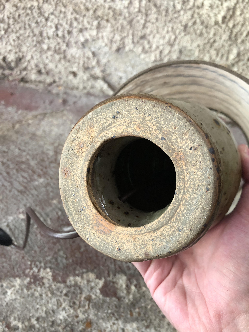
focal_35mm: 28
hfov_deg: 49.7
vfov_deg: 63.4
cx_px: 124
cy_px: 166
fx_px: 269
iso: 50
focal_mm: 3.99
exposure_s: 1/17
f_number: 1.8
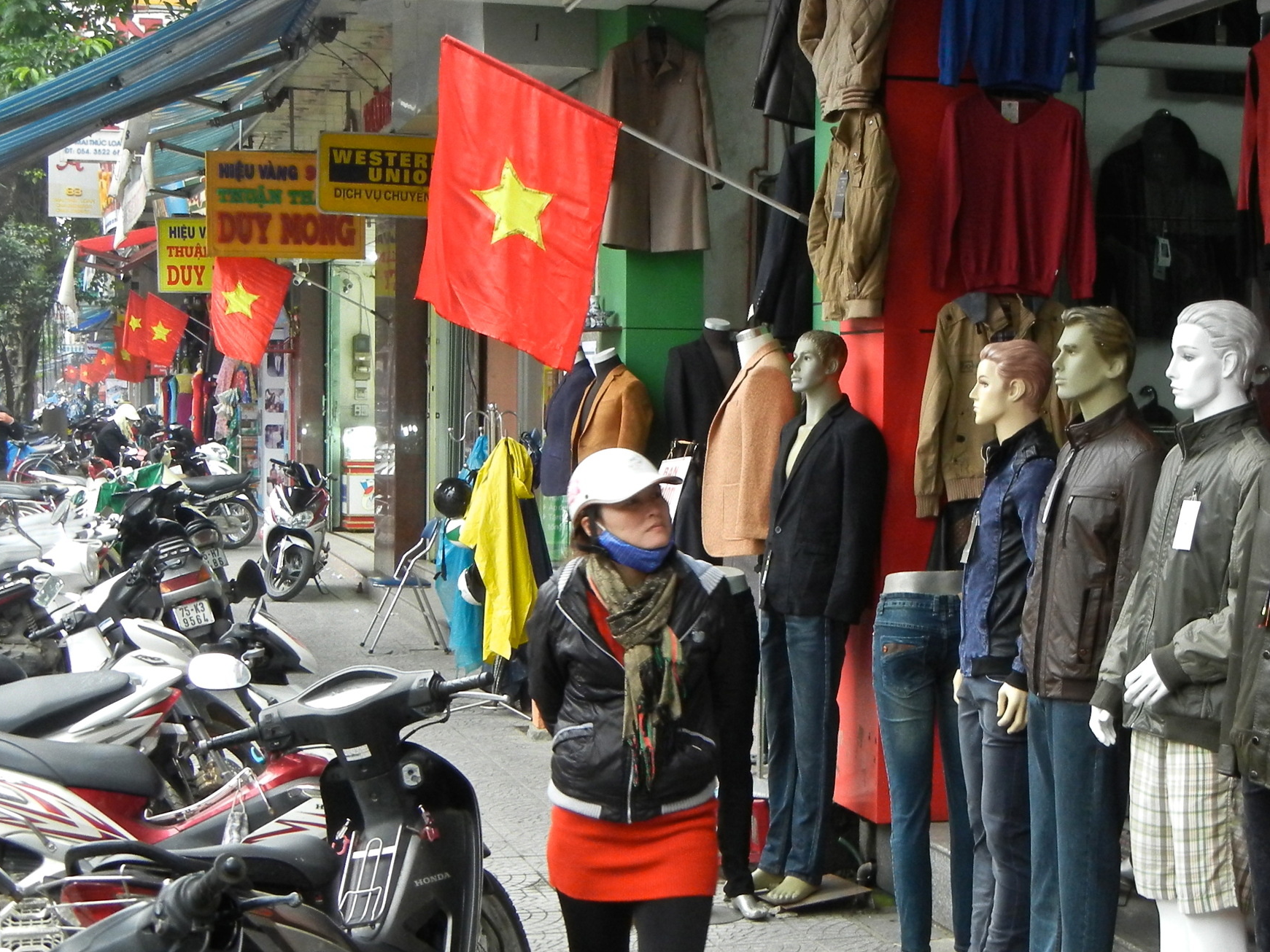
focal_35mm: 56
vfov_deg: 26.0
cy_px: 596
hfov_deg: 34.2
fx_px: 2055
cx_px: 787
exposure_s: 1/30
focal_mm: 7.1
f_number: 3.7
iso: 330
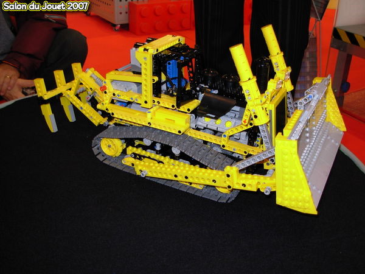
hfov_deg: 49.0
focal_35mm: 38
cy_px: 137
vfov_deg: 37.7
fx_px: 401
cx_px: 182
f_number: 2.9
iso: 50
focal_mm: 6.3
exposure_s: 1/32
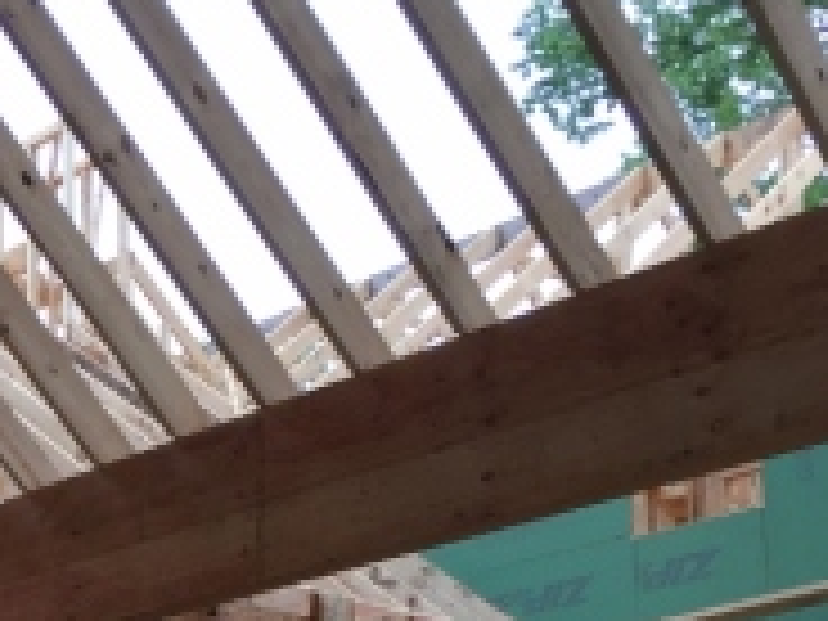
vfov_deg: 16.5
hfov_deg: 21.7
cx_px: -142
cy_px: 842
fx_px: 2009
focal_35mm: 84
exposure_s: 1/286
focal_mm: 4.15
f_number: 2.2
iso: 32
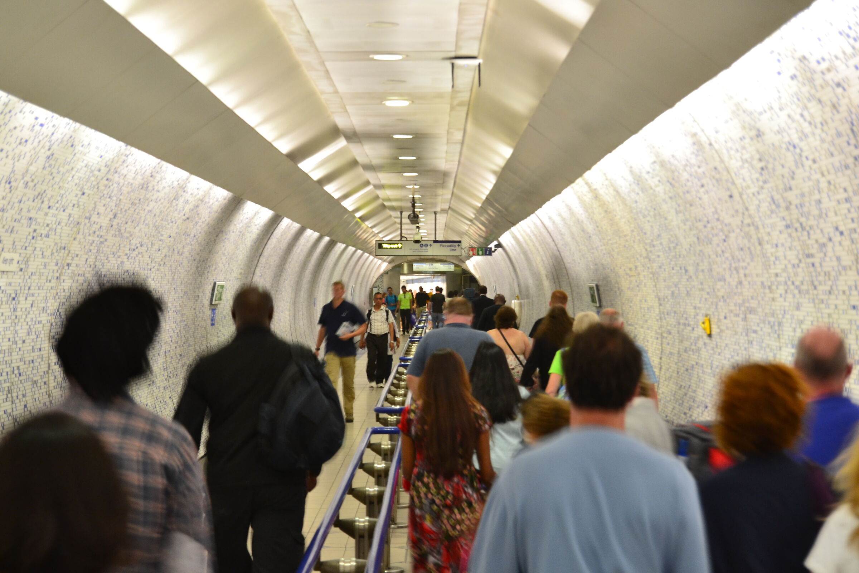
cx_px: 430
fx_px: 1968
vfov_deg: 16.6
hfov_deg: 24.6
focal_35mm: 82
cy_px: 286
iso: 800
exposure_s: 1/10
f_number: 5.6
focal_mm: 55
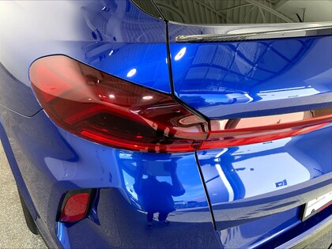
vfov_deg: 48.2
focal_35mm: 29
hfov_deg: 61.7
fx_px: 278
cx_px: 166
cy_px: 124
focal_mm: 3
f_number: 1.8
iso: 32
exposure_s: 1/122
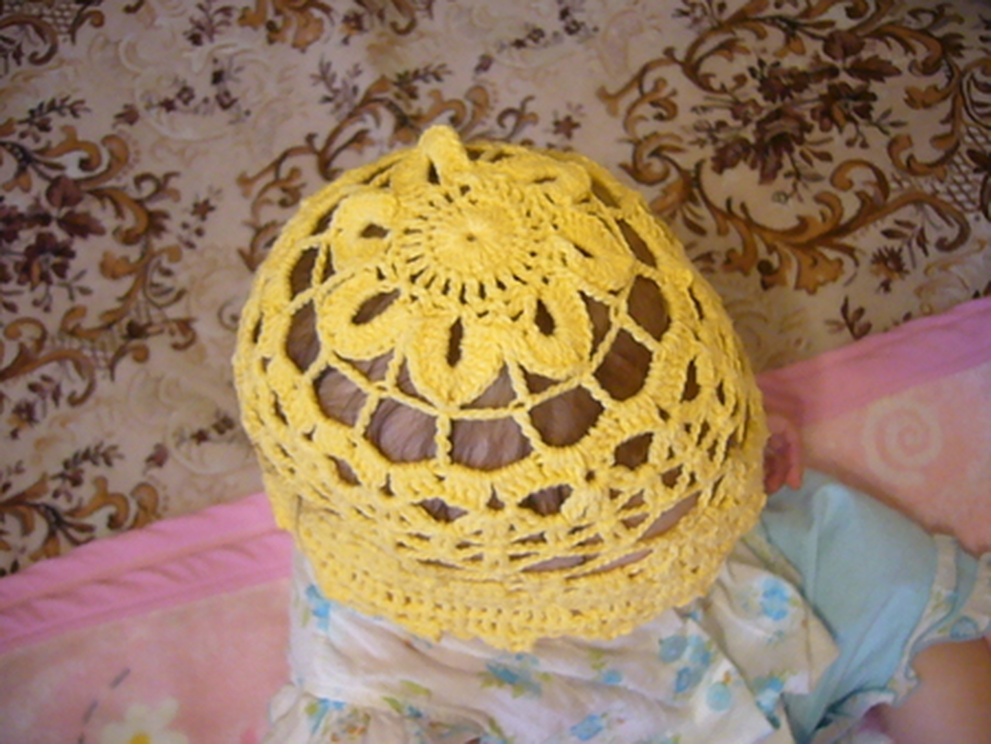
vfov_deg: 40.7
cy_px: 372
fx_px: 1003
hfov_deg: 52.6
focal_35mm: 35
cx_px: 496
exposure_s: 1/25
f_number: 2.8
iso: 800
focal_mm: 5.8
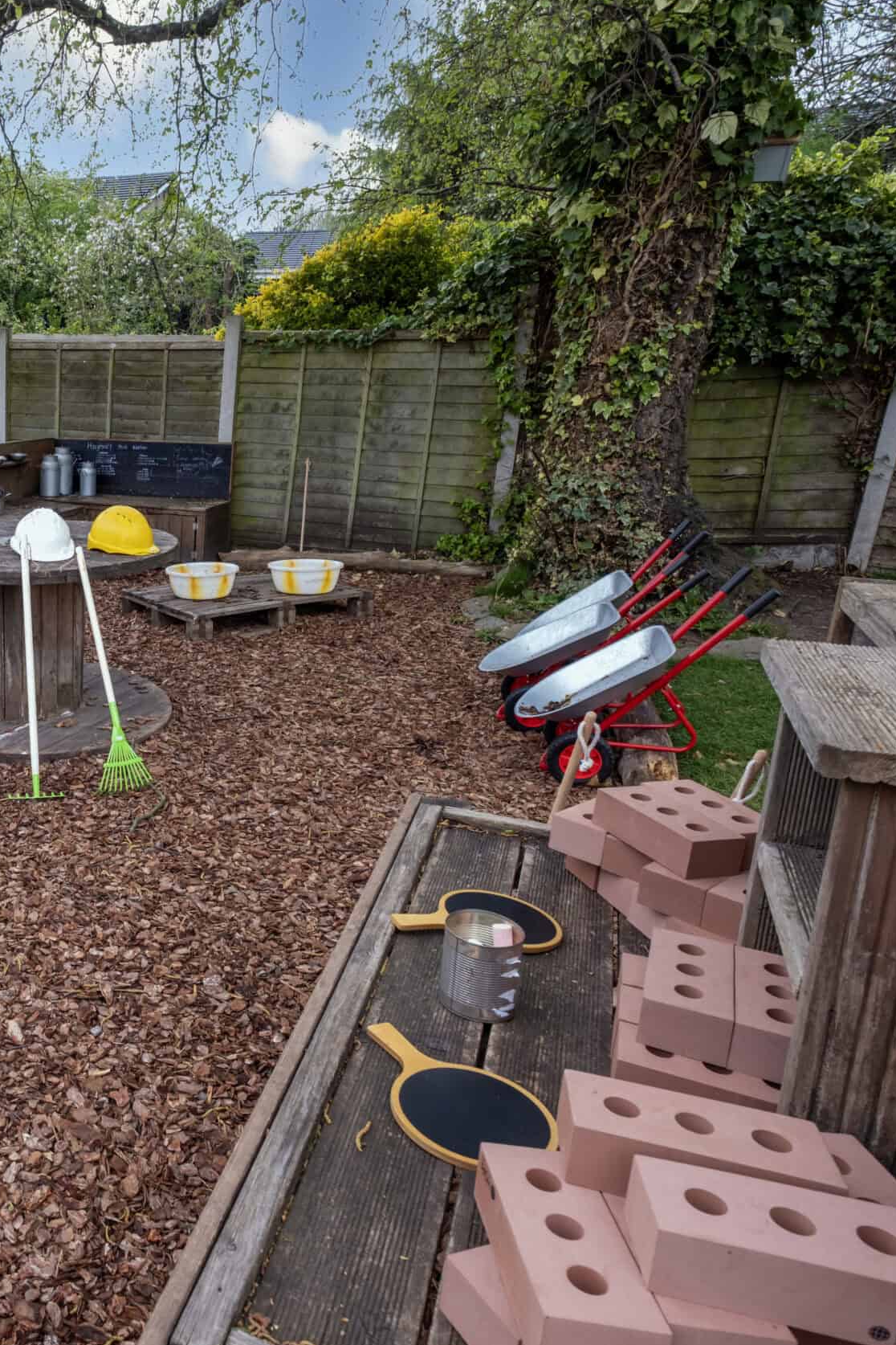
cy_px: 680
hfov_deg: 43.1
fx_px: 971
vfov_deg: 69.4
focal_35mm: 26
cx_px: 13
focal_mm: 11.5
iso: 320
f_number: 6.4
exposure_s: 1/40
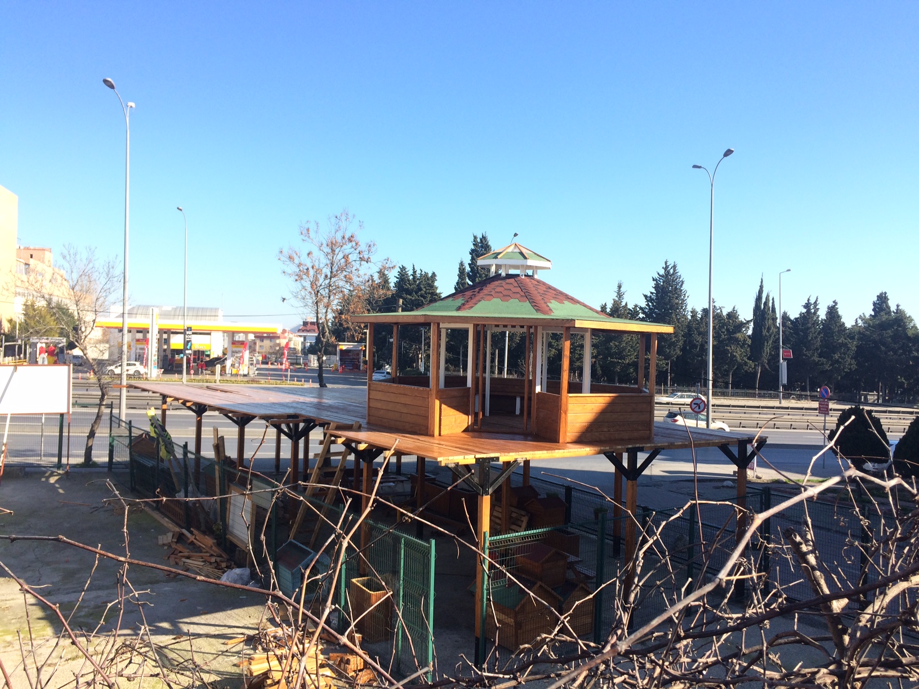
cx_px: 460
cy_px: 344
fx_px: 770
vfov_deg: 48.2
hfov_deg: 61.7
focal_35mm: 29
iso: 32
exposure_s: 1/805
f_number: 2.2
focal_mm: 4.15
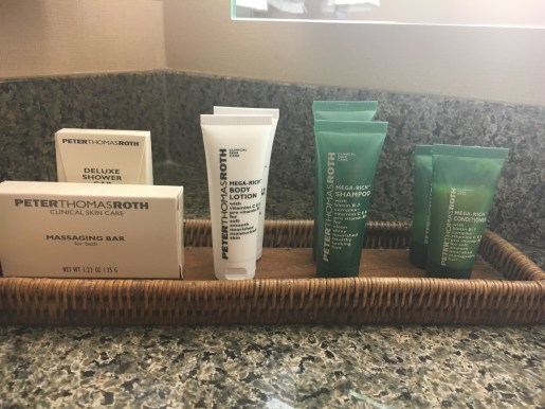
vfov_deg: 48.2
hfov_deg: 61.7
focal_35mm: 29
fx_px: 456
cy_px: 204
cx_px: 272
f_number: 2.2
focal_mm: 4.15
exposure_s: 1/30
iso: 80
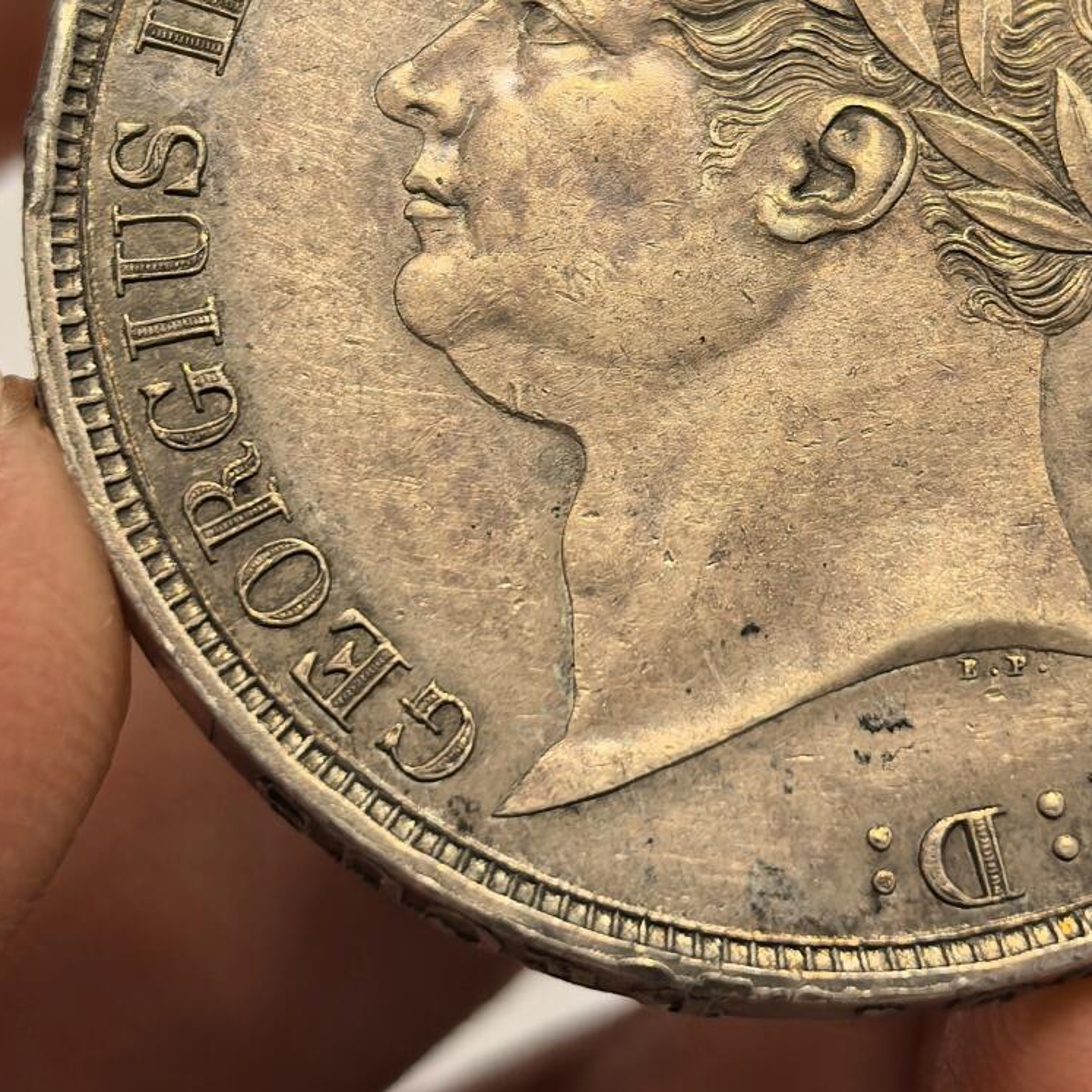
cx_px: 816
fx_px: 4104
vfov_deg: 15.1
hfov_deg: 15.1
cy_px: 285
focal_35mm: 115
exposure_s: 1/100
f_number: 2
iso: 250
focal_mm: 6.98
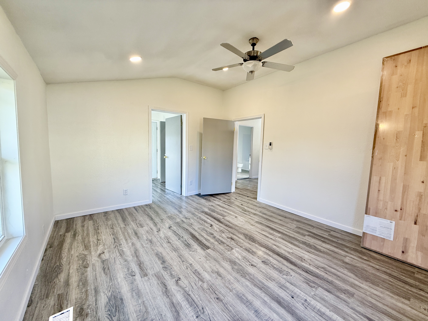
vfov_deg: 85.7
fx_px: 173
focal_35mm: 14
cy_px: 160
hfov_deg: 102.1
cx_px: 214
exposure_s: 1/120
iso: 100
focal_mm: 2.22
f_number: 2.2
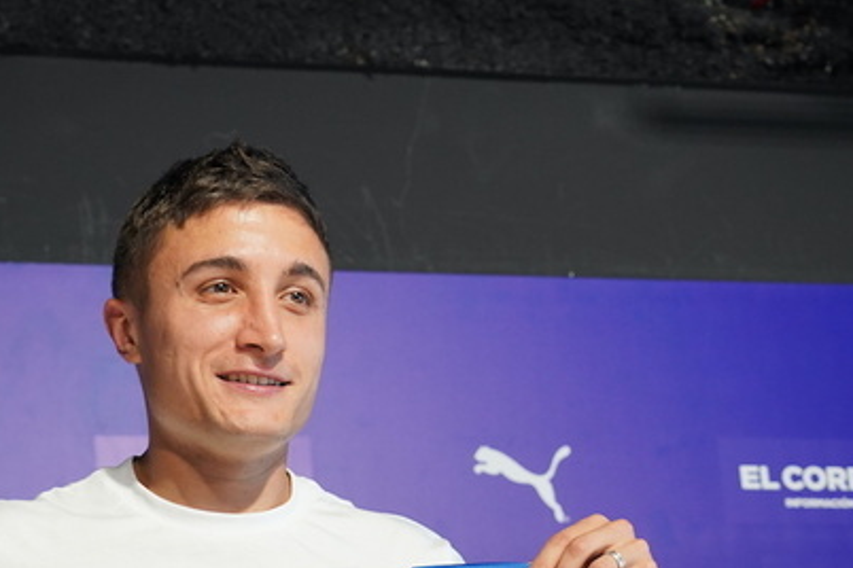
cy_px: 507
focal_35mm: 94
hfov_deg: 21.7
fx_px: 2227
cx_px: 386
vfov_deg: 14.4
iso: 1250
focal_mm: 52
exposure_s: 1/200
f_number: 4
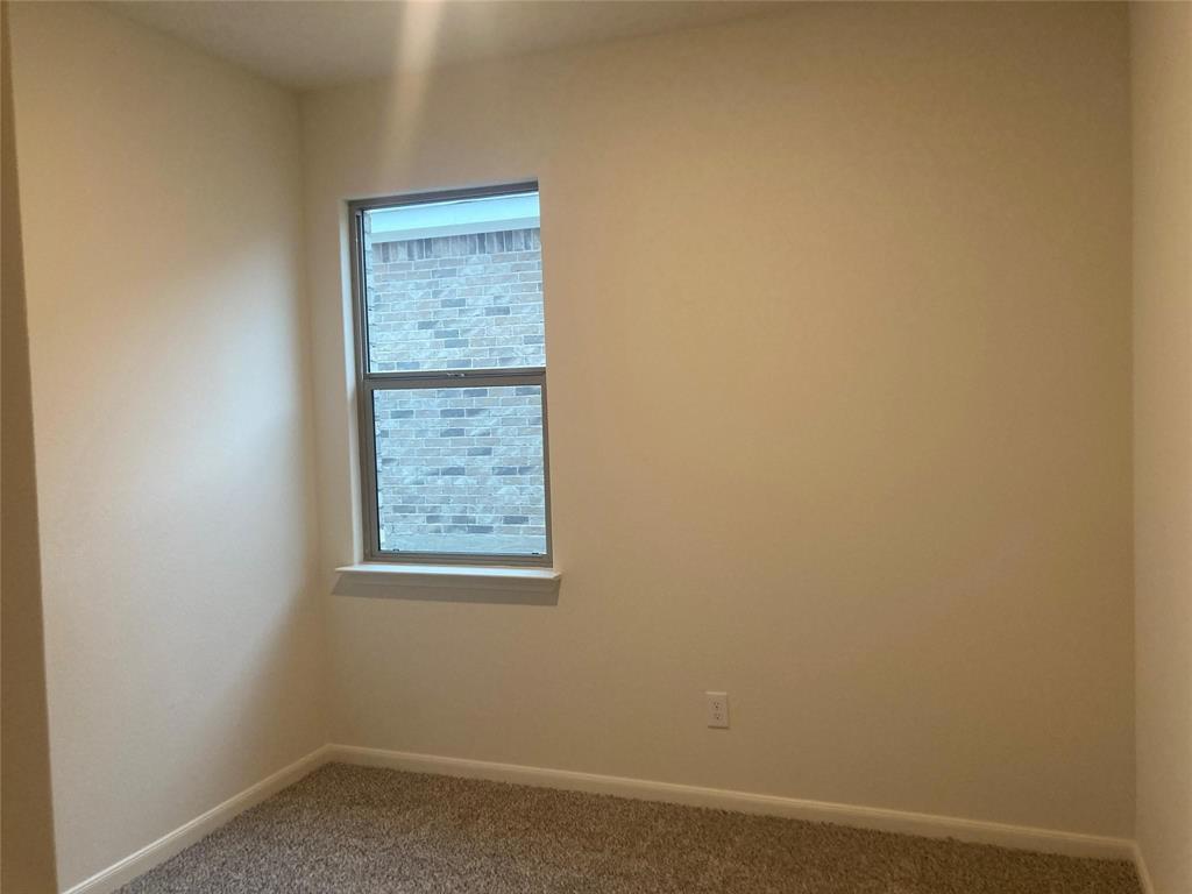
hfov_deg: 63.4
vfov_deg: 49.7
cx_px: 596
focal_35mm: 28
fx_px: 964
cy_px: 447
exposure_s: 1/60
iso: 125
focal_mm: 3.99
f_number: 1.8
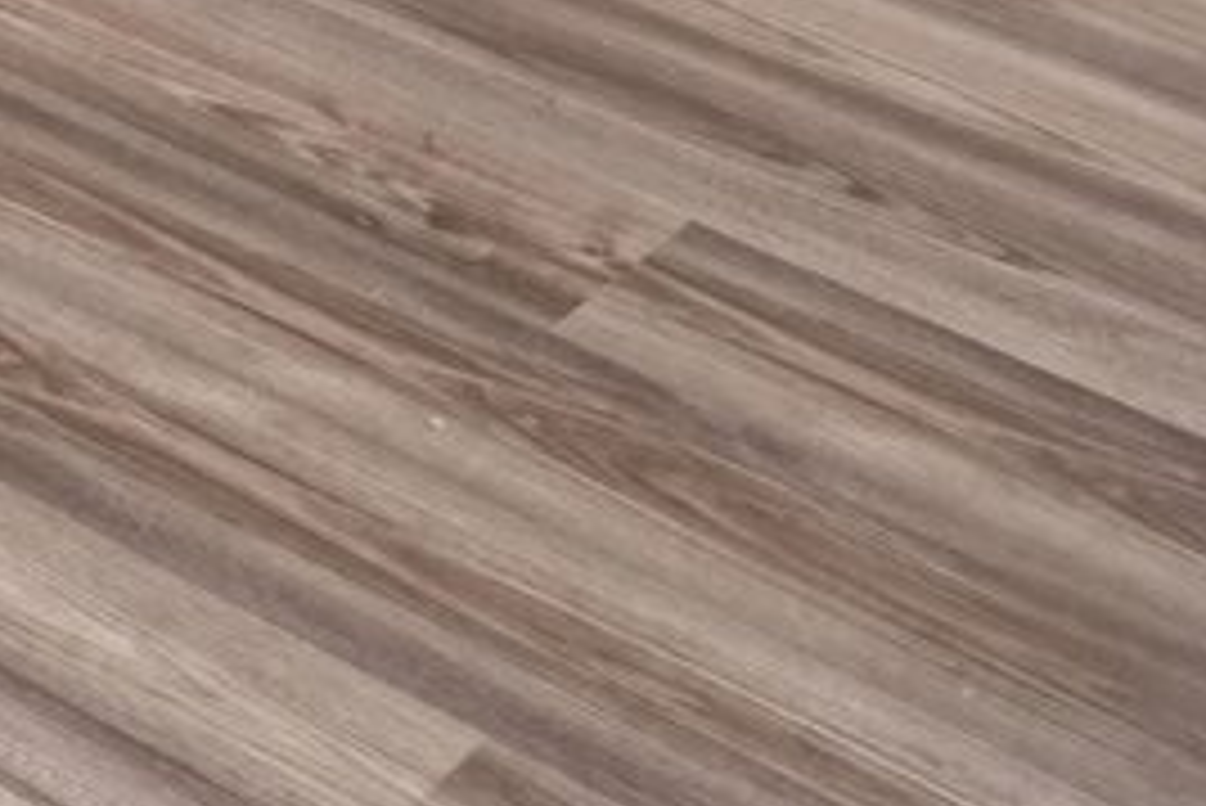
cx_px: -3033
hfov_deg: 9.5
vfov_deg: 8.4
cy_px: -2209
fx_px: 3586
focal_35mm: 107
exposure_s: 1/40
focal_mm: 14
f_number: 8
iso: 400
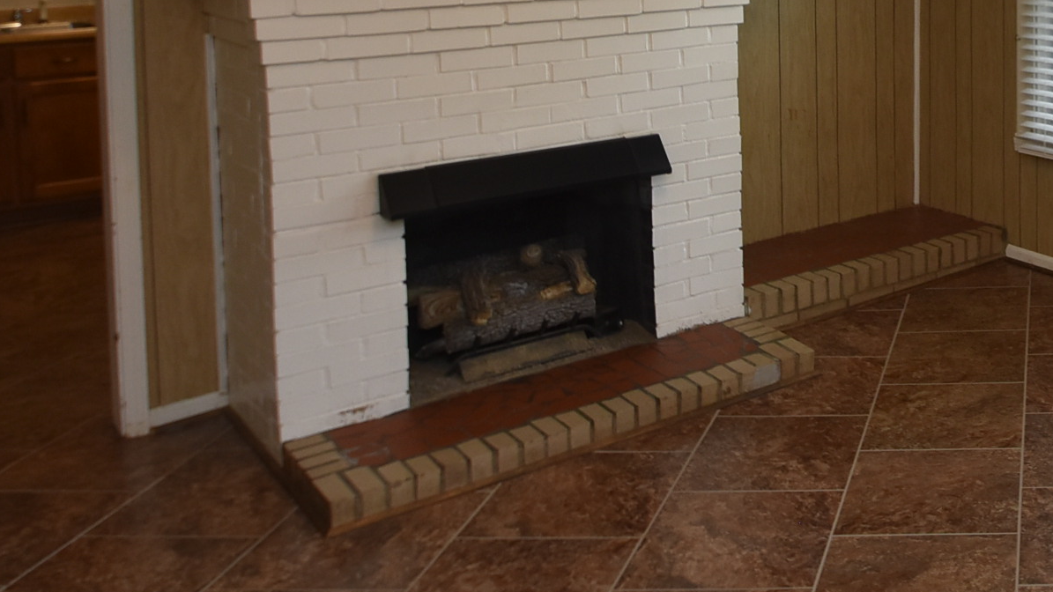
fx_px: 1209
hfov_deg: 39.8
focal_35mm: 43
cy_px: -43
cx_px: 1112
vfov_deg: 25.7
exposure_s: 1/60
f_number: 5.6
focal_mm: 11
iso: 400
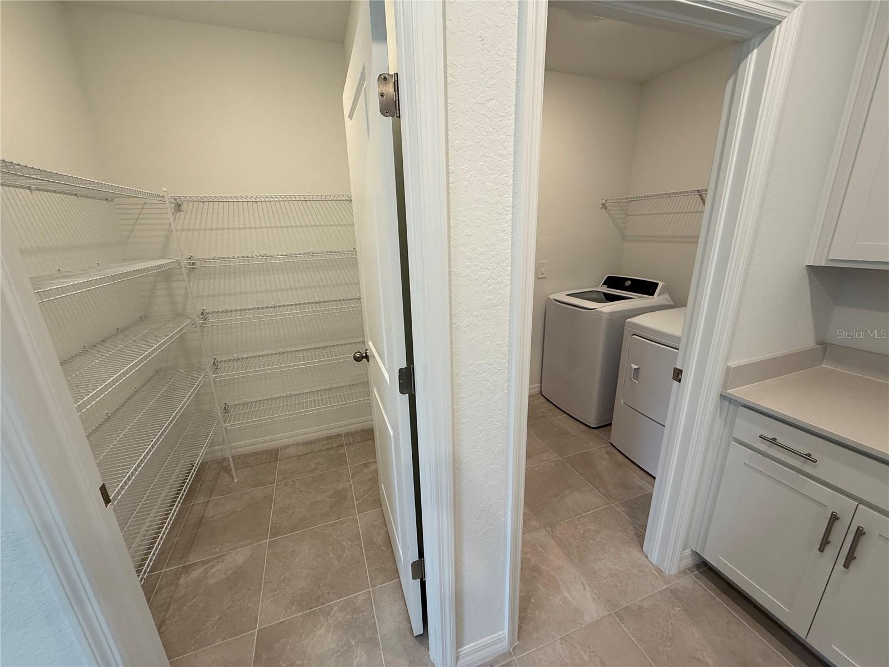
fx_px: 360
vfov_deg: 85.7
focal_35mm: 14
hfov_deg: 102.1
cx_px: 444
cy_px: 334
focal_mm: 2.22
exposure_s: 1/120
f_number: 2.2
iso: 160
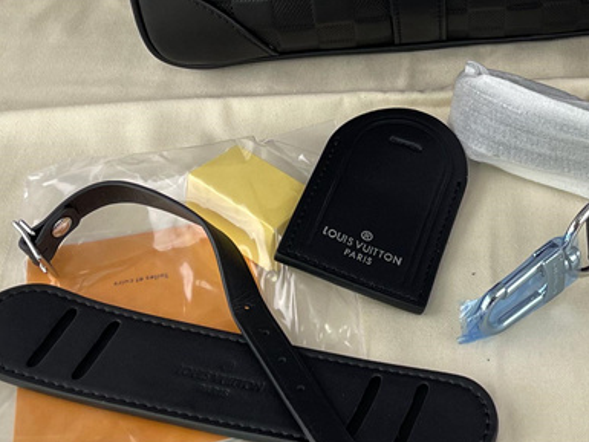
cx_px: 574
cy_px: -84
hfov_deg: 23.2
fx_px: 1379
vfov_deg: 17.4
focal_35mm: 81
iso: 32
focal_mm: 4.2
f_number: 1.6
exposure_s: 1/157
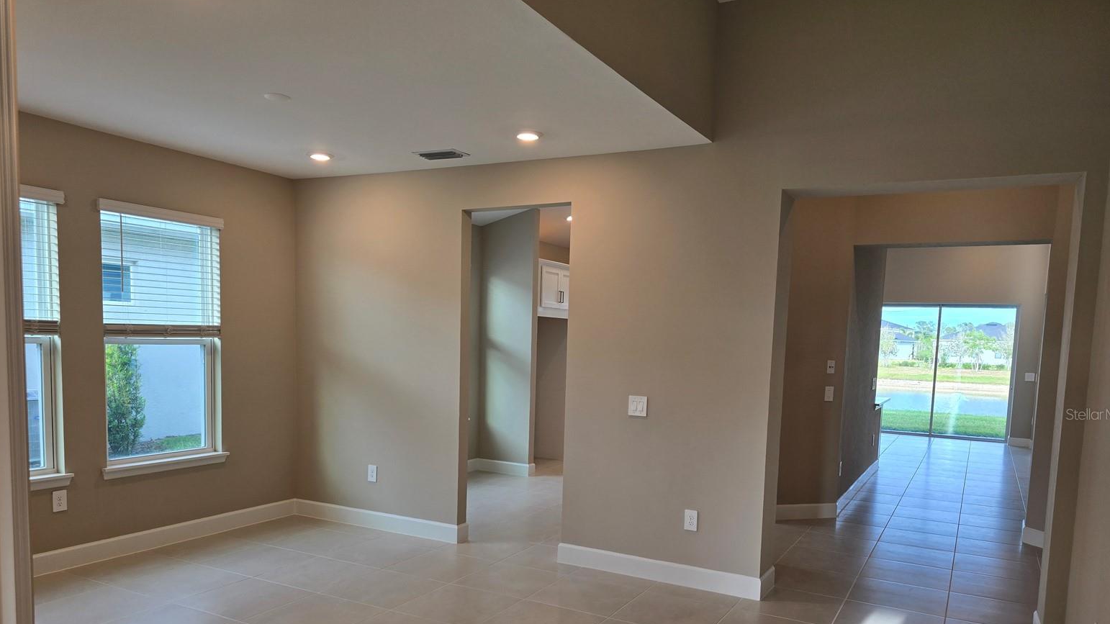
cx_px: 558
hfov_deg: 71.9
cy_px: 414
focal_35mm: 26
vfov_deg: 43.8
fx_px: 765
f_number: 1.7
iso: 40
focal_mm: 6.3
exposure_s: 1/120
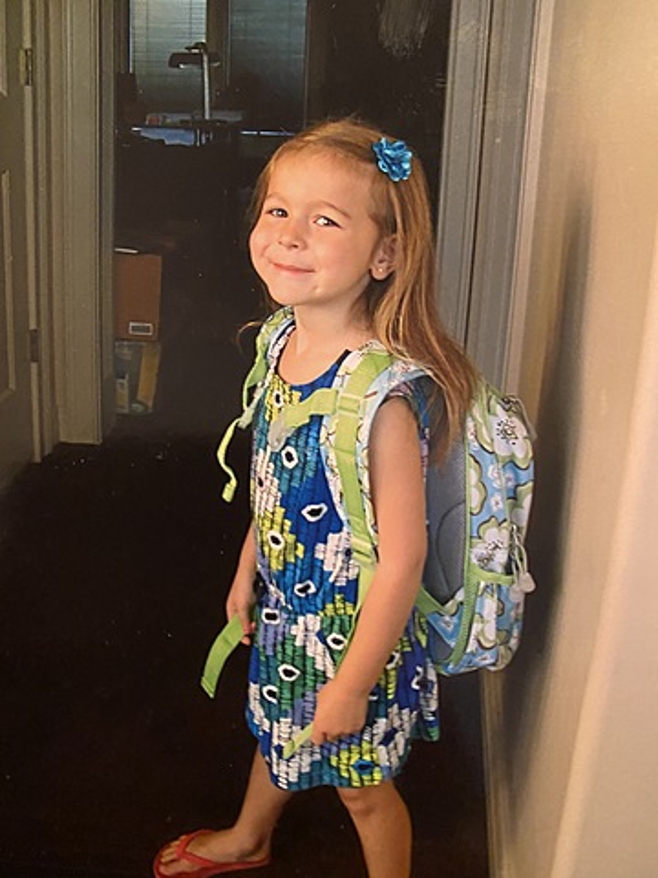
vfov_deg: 67.3
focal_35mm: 26
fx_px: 659
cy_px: 439
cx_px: 329
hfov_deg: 53.1
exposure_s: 1/40
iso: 400
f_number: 1.8
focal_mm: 4.25
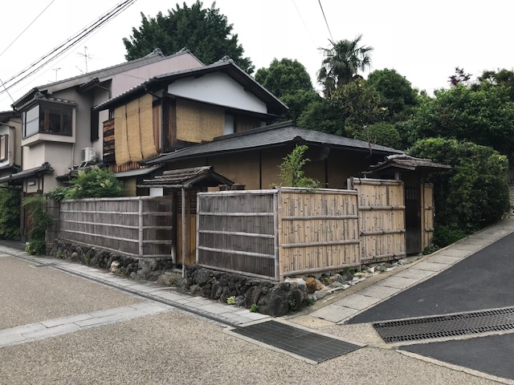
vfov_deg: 49.7
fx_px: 416
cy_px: 192
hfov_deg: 63.4
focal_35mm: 28
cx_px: 257
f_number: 1.8
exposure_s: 1/529
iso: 20
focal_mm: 3.99
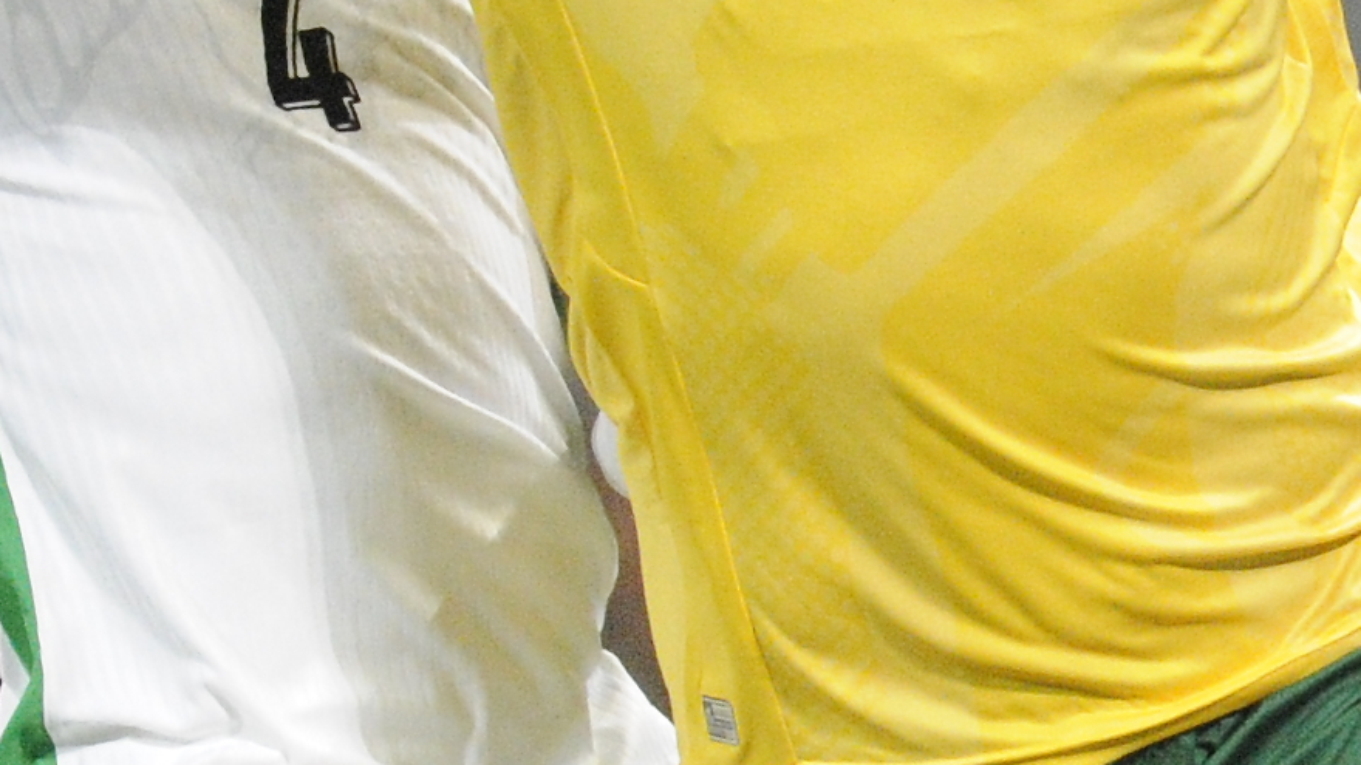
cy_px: 912
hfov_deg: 1.1
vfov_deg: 0.6
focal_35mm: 2025
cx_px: 1259
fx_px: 73079
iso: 6400
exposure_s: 1/1600
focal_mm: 400
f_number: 2.8
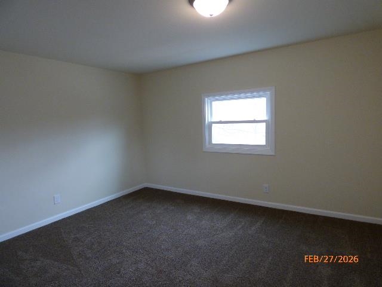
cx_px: 191
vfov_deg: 66.0
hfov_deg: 81.7
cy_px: 144
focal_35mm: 20
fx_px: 221
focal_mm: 3.58
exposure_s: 1/60
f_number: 2.8
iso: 250
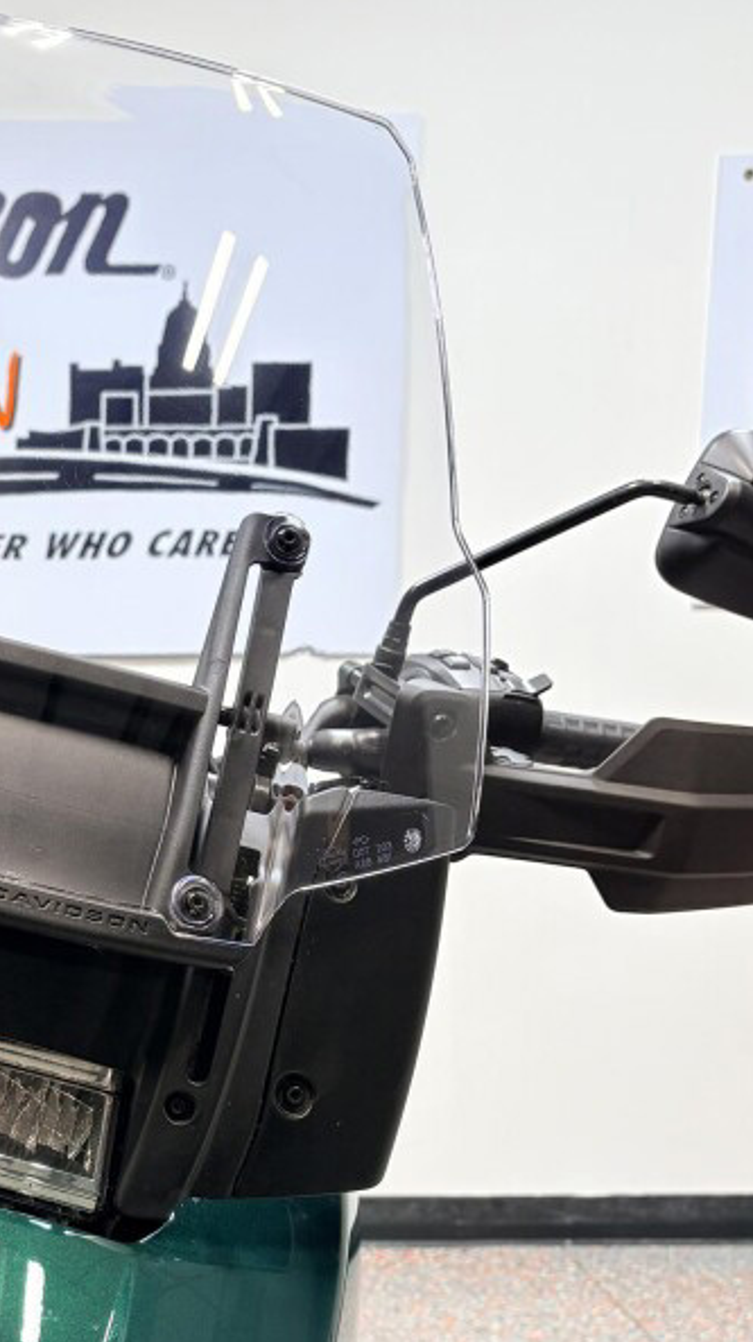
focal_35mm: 51
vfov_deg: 40.3
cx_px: -83
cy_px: 846
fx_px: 1813
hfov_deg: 22.1
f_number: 1.6
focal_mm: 5.96
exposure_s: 1/120
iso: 40
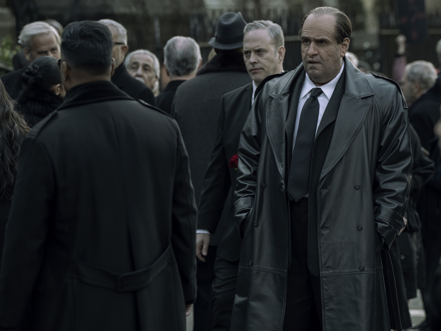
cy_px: 166
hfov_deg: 9.1
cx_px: 231
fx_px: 2765
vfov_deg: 6.8
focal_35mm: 217
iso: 1600
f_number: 5.6
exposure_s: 1/320
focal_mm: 200
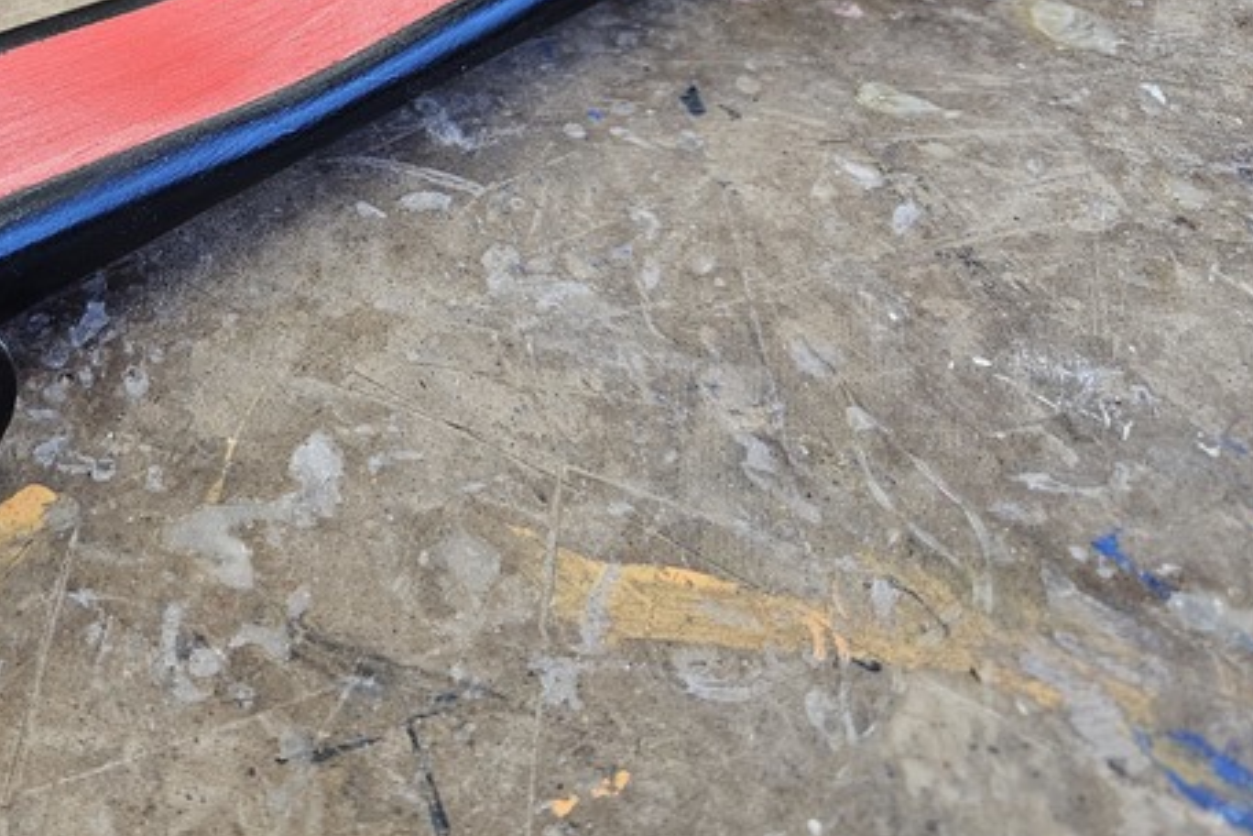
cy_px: 85
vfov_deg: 30.5
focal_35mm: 42
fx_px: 1462
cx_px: 236
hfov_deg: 44.0
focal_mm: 5.4
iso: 320
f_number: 1.8
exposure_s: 1/120
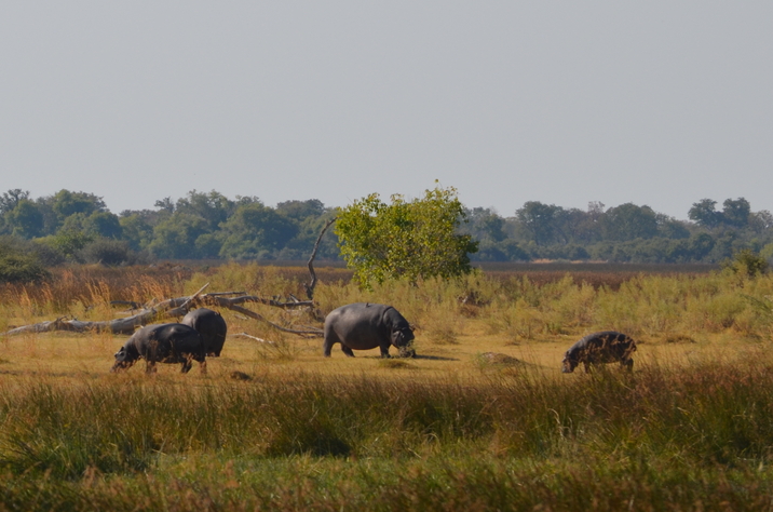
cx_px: 207
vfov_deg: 2.6
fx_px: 11203
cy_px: 69
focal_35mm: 523
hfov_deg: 4.0
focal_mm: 195
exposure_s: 1/800
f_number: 7.1
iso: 200
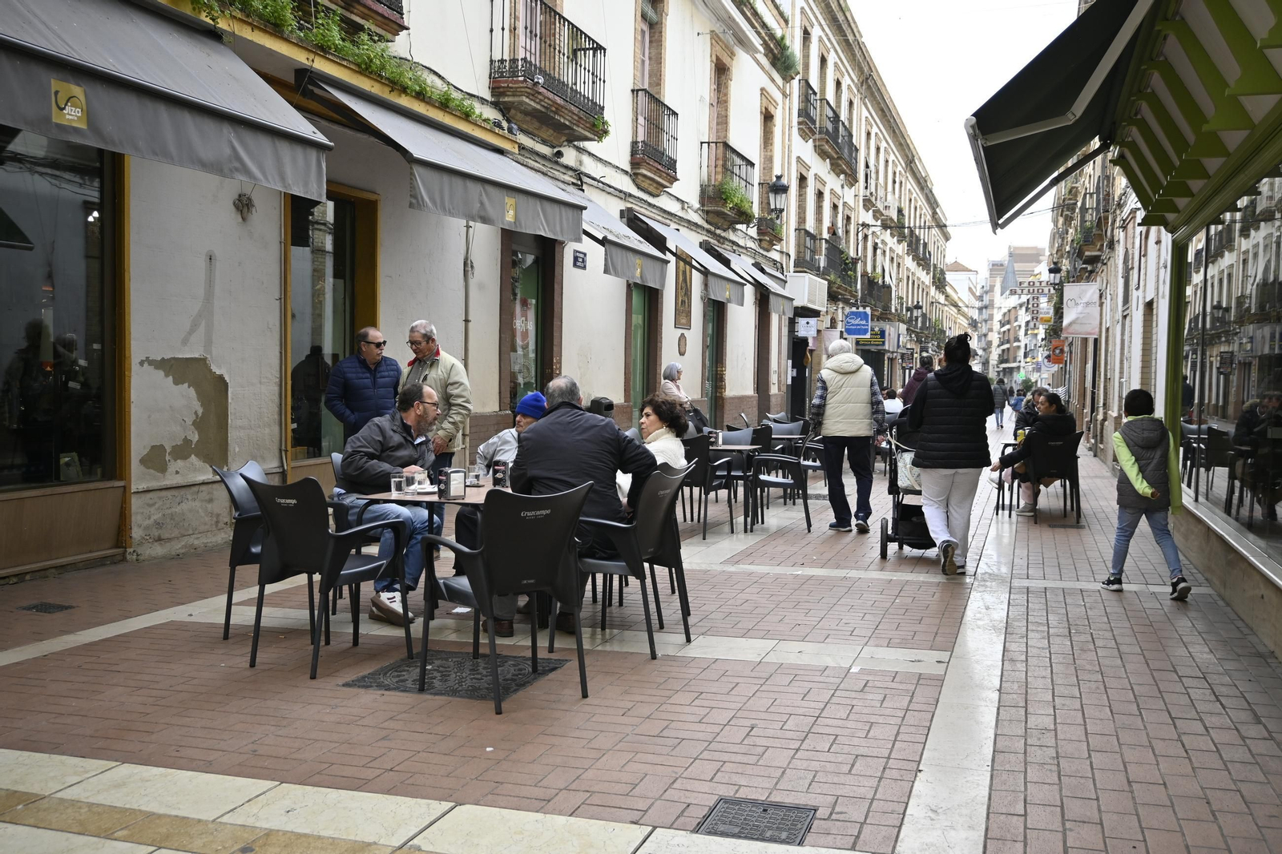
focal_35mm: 32
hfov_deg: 58.3
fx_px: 1148
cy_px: 427
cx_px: 641
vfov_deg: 40.8
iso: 180
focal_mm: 21.5
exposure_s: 1/400
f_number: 4
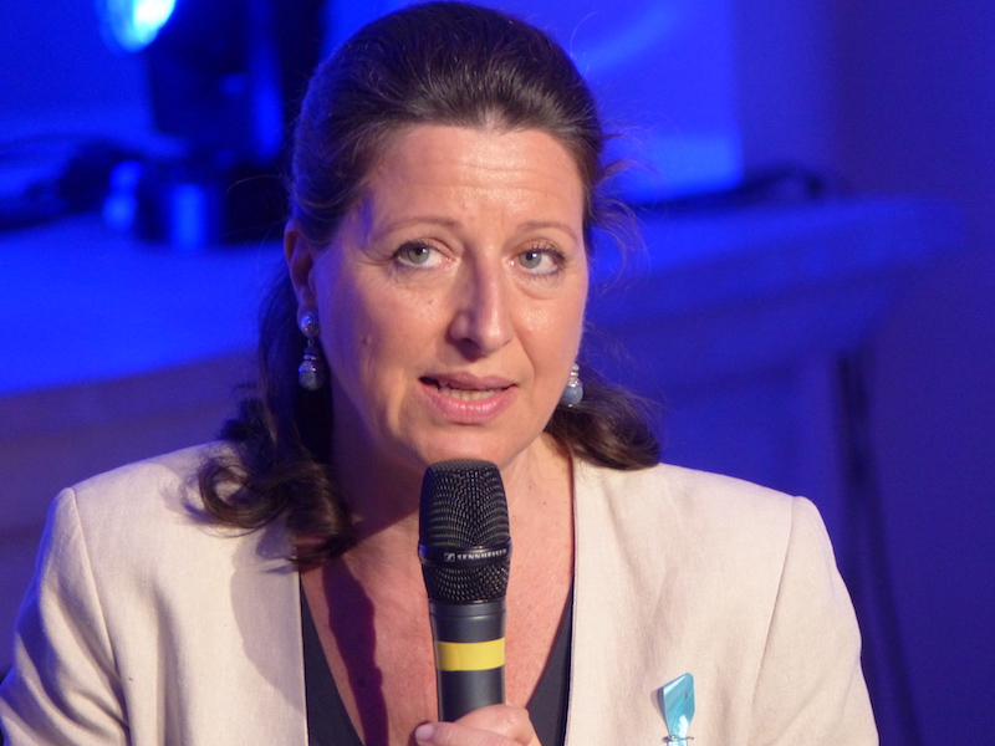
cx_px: 498
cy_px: 373
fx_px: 17189
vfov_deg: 2.5
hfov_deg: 3.3
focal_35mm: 598
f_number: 2.8
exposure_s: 1/60
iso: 400
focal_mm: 107.6
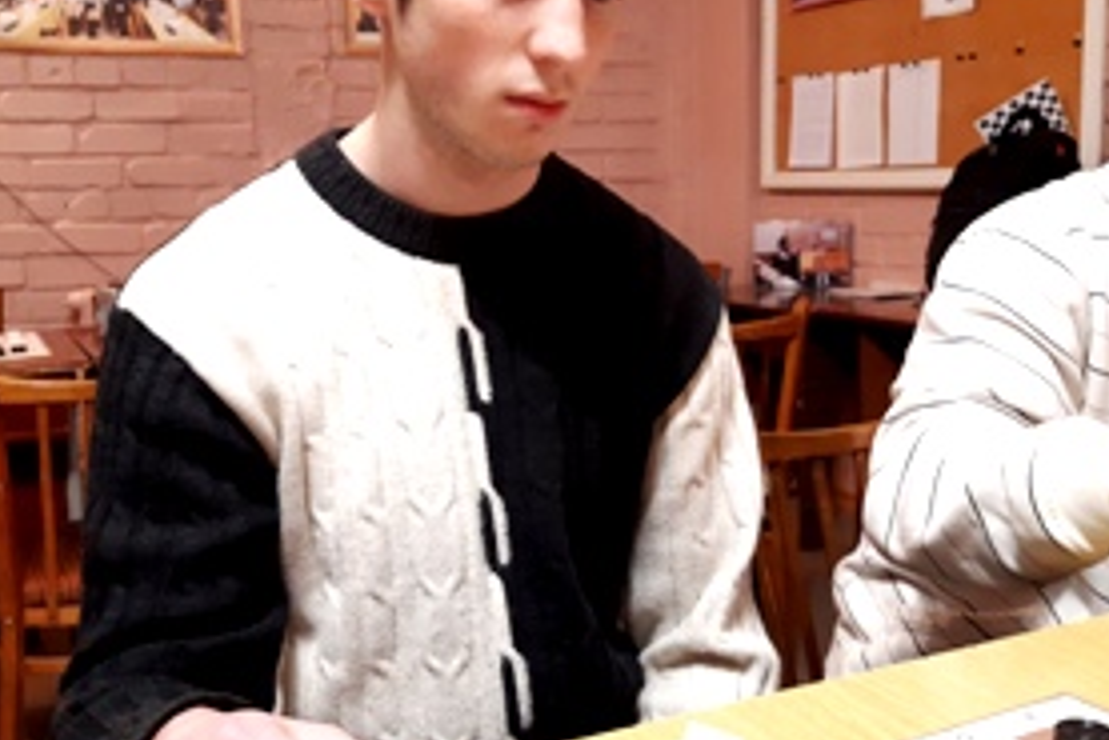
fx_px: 1202
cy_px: 312
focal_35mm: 39
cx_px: 536
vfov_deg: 34.2
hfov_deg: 49.5
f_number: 1.7
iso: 250
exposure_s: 1/50
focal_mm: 3.92
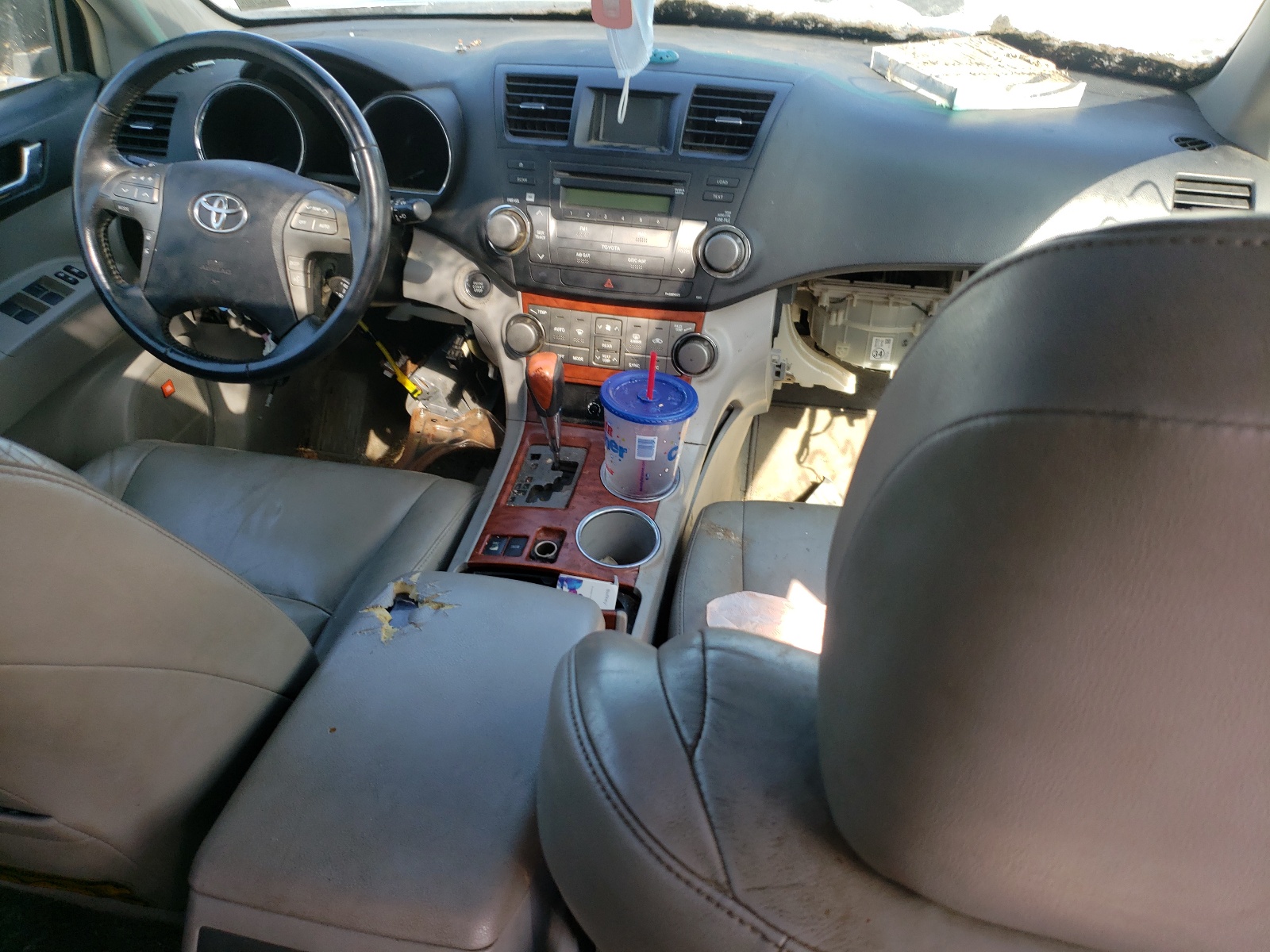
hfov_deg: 67.3
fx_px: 954
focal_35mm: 26
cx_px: 635
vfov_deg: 53.1
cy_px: 476
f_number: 1.5
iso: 50
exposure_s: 1/286
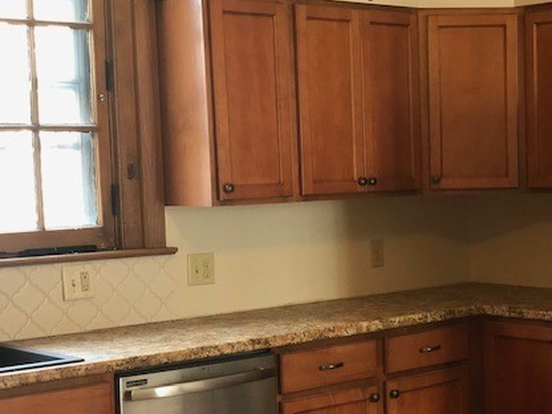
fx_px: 1276
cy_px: 277
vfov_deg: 18.4
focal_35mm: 80
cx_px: 414
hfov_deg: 24.2
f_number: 2.4
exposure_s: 1/24
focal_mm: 6
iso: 160
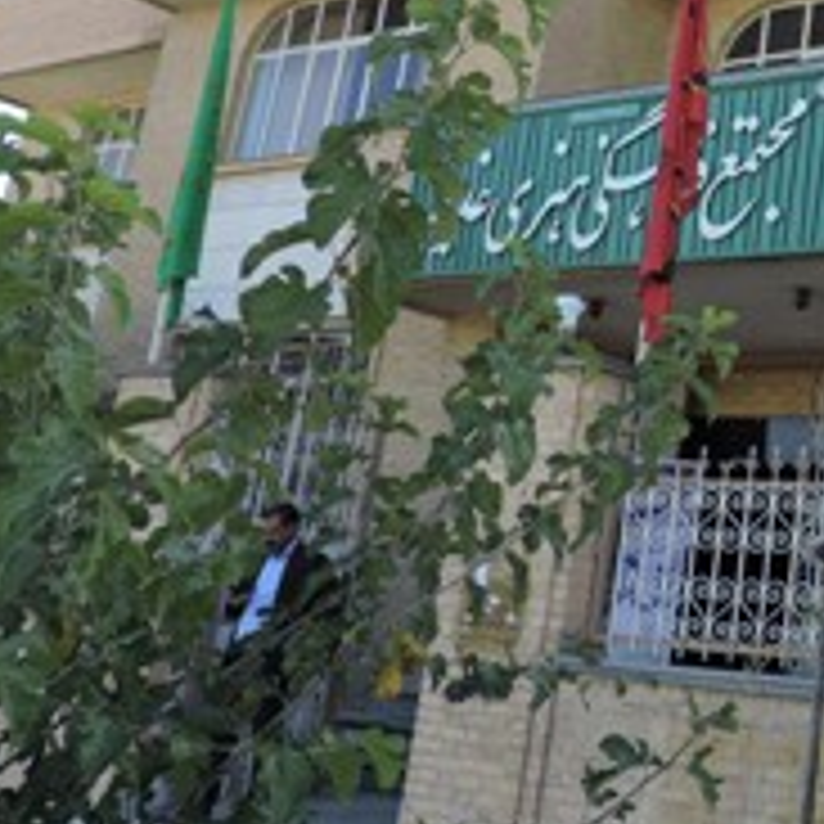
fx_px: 1400
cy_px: 234
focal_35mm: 52
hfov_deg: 28.7
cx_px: 977
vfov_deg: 32.3
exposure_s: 1/400
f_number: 3
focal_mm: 4.3
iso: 100
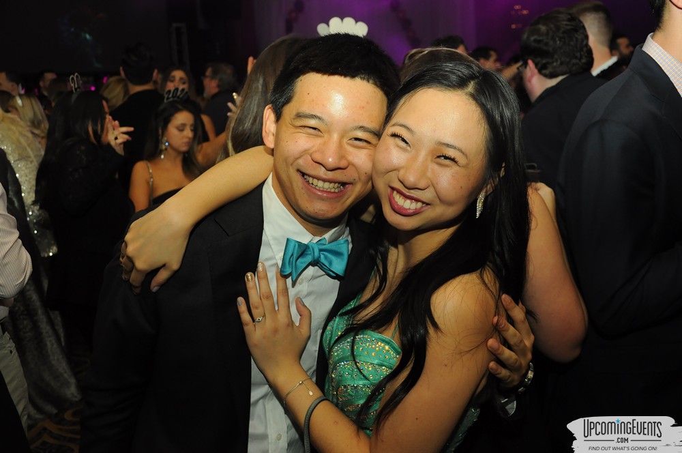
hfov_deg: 46.5
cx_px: 341
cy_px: 226
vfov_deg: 31.8
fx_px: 795
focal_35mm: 42
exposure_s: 1/60
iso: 800
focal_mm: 28
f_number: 5.6
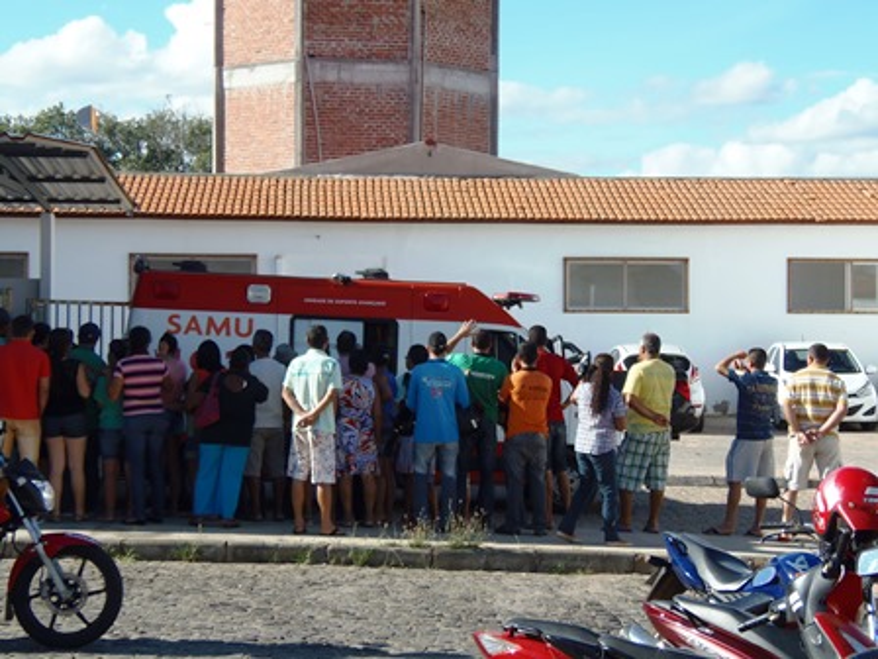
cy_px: 330
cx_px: 439
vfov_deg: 19.9
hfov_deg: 26.3
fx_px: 1877
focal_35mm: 74
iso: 64
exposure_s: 1/400
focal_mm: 13.7
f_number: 4.2
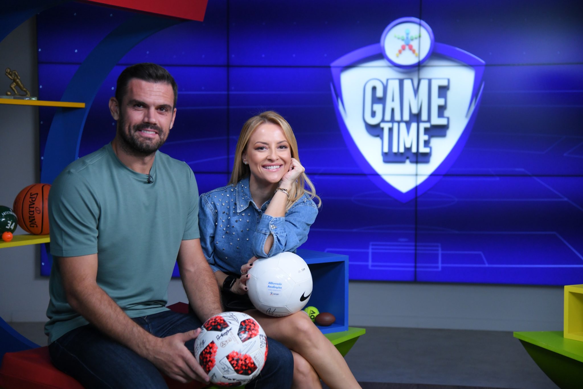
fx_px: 1069
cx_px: 292
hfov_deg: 30.5
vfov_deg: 20.6
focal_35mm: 66
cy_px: 194
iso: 2000
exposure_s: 1/250
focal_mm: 66
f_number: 4
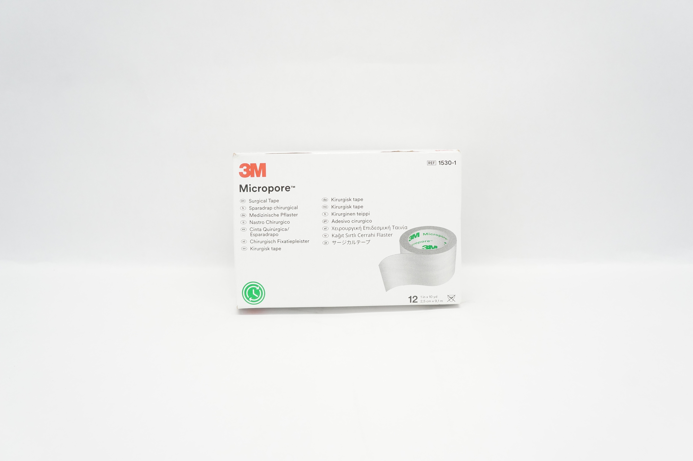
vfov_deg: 45.6
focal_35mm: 28
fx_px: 548
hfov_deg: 64.6
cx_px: 346
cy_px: 230
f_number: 6.3
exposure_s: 1/60
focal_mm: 19
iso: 800
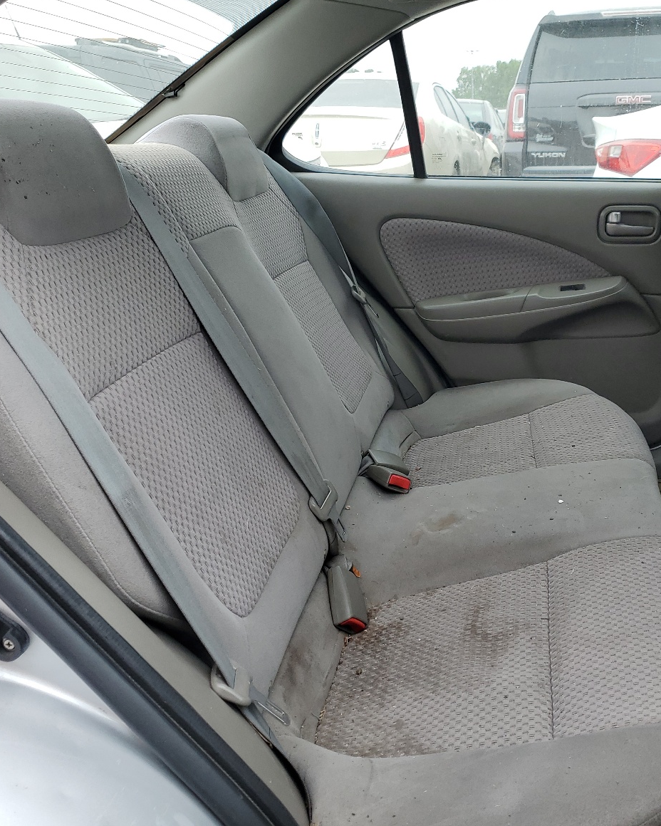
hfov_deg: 41.8
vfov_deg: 51.5
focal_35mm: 35
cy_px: 400
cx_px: 423
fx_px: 856
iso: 50
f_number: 1.5
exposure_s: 1/526
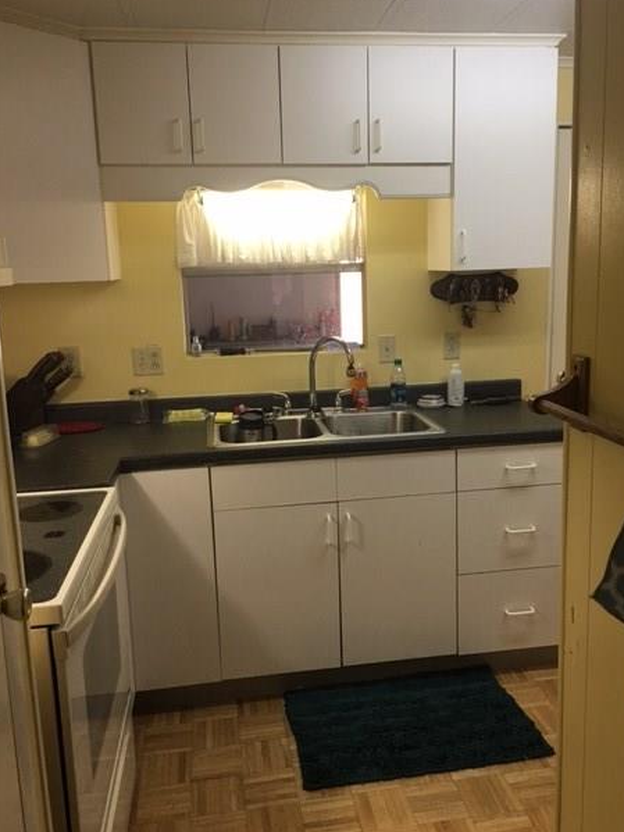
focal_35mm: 31
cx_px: 328
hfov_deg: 45.4
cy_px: 413
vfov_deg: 58.4
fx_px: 745
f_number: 2.2
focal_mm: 4.15
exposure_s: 1/30
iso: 40
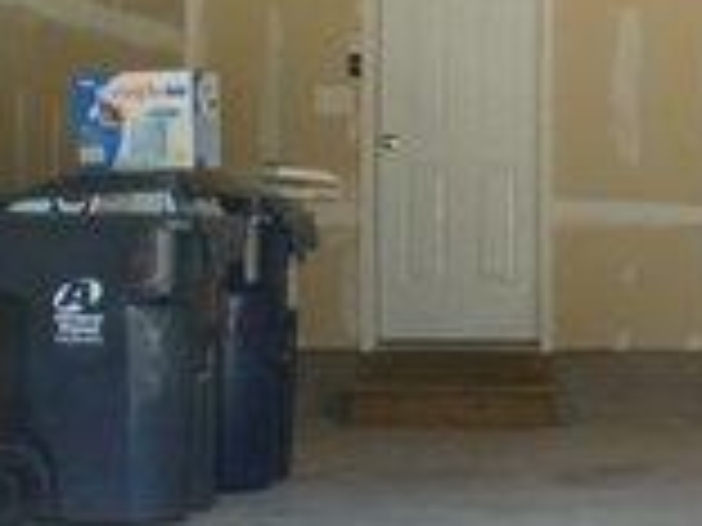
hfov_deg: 16.2
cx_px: 968
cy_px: 184
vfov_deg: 13.0
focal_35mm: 114
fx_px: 2312
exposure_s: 1/100
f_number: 2.8
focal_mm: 6.1
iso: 100
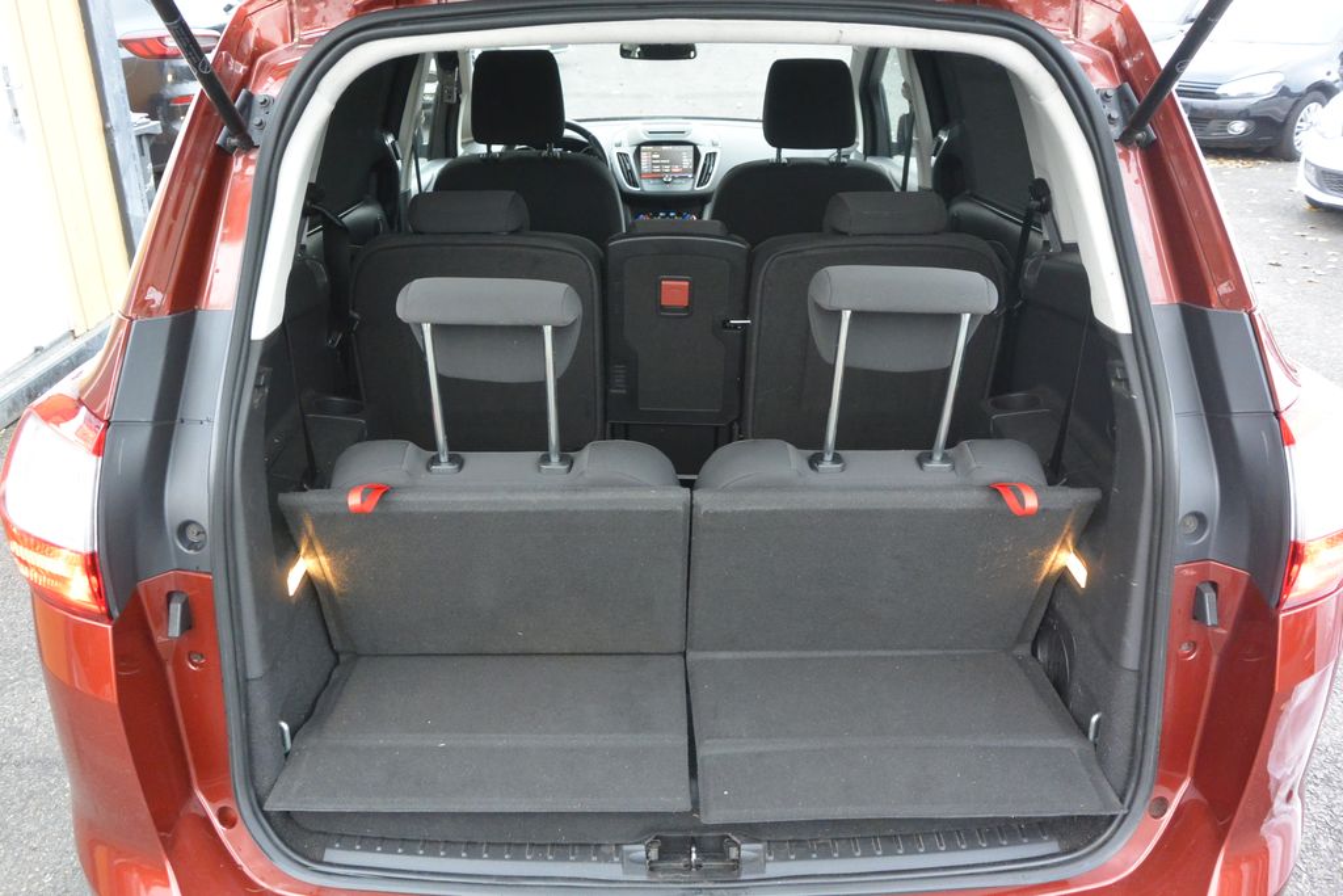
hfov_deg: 63.7
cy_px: 448
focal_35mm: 29
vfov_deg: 45.0
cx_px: 672
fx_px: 1082
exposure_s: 1/30
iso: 1000
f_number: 3.5
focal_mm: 11
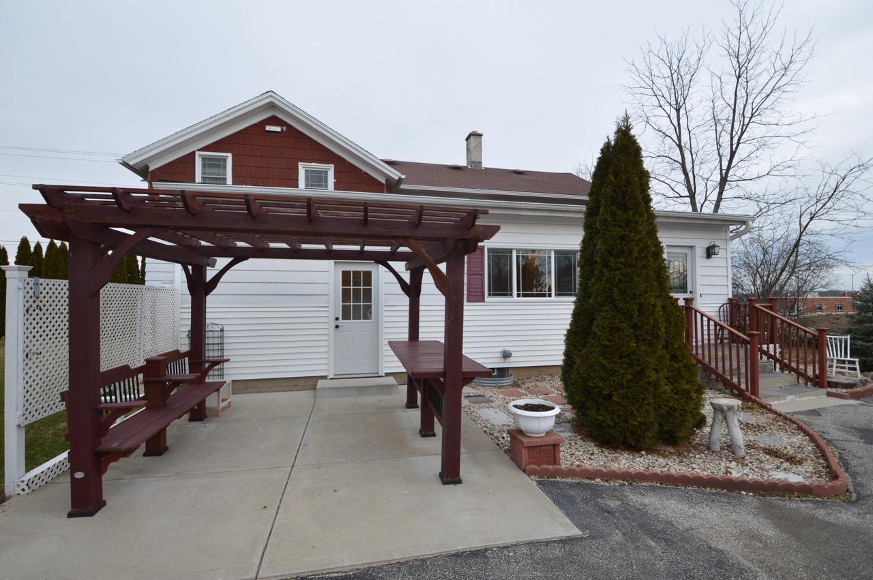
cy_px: 290
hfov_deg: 100.4
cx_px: 436
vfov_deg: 77.2
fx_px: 363
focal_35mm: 15
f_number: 5.6
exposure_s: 1/125
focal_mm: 10
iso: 180
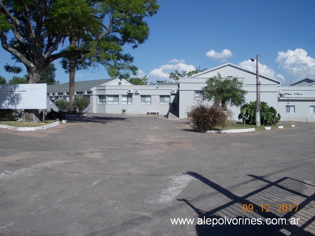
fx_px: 346
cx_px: 158
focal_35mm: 38
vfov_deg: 37.7
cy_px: 118
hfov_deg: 49.0
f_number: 6.2
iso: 80
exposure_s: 1/500
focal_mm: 5.3
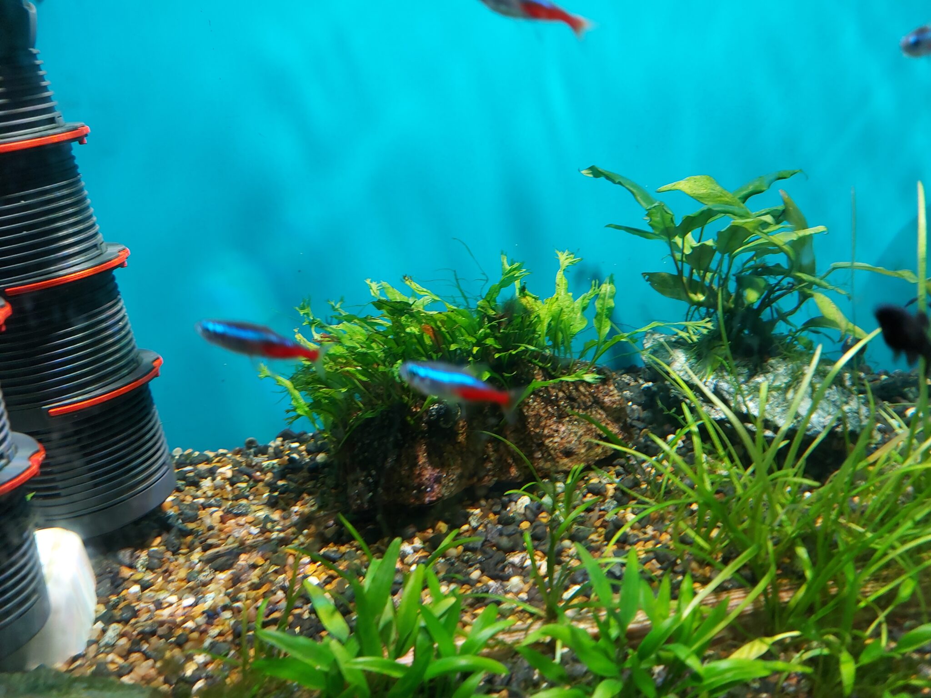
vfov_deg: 56.8
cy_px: 349
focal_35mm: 24
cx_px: 466
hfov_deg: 71.6
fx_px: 645
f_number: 1.8
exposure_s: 1/50
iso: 100
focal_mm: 5.23
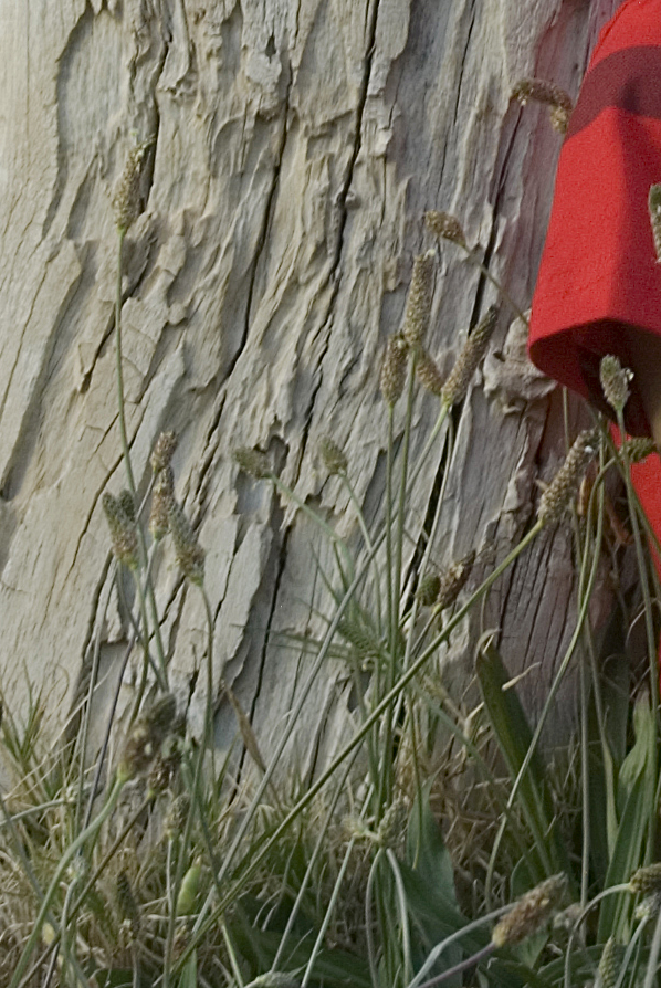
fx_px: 5715
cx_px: 856
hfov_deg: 6.6
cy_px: -434
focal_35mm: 208
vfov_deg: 9.6
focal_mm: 32
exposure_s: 1/20
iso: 200
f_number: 11
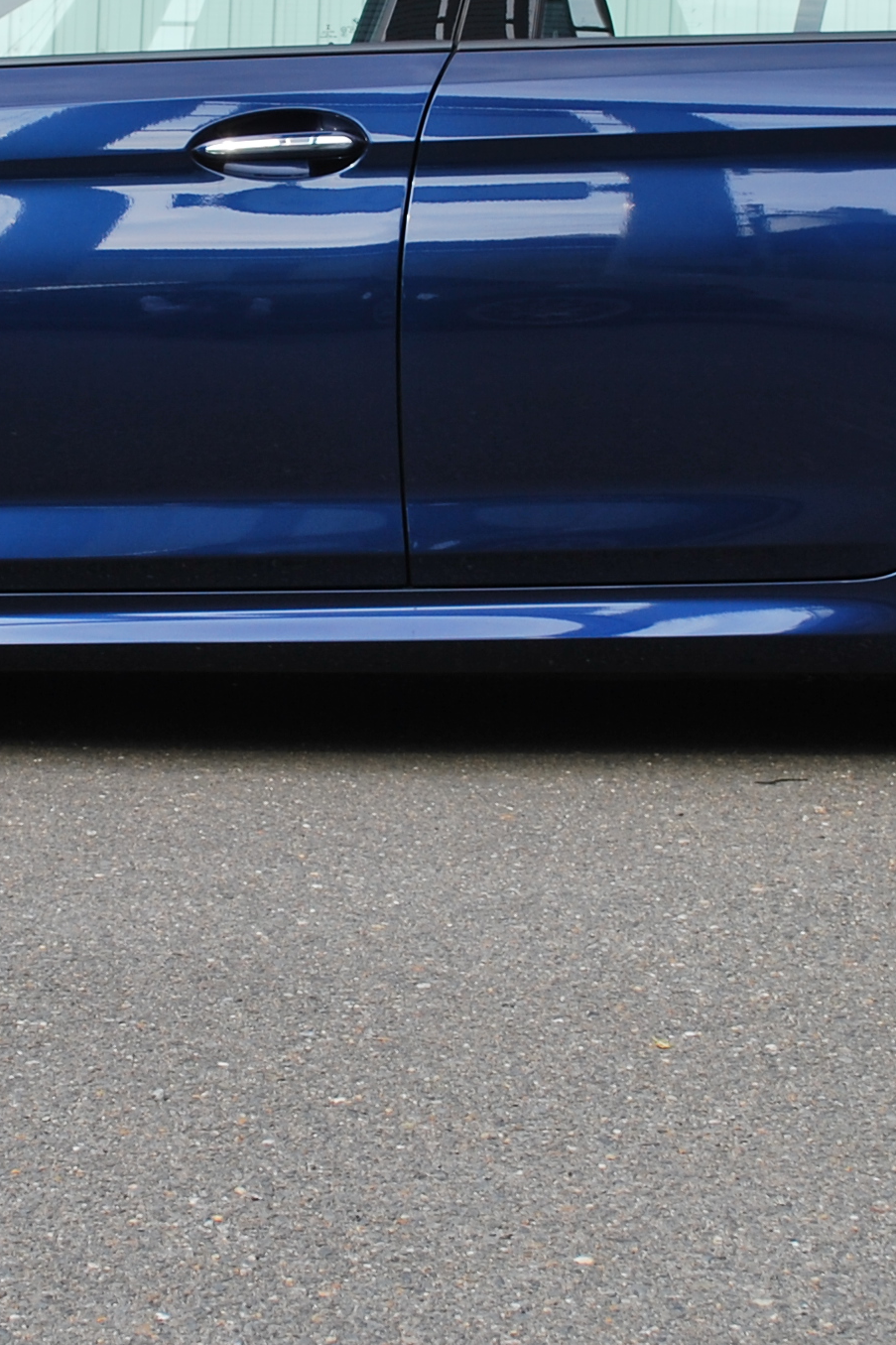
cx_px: 243
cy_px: 284
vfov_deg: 19.6
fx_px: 3846
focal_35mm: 103
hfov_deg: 13.3
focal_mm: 24
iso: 100
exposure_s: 1/125
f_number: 5.6
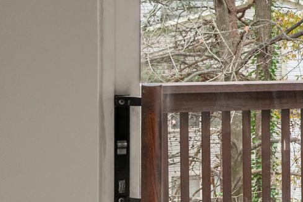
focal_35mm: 100
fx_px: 842
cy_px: 115
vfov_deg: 13.7
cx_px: 519
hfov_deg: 17.3
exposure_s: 1/50
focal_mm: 24
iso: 320
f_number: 7.1
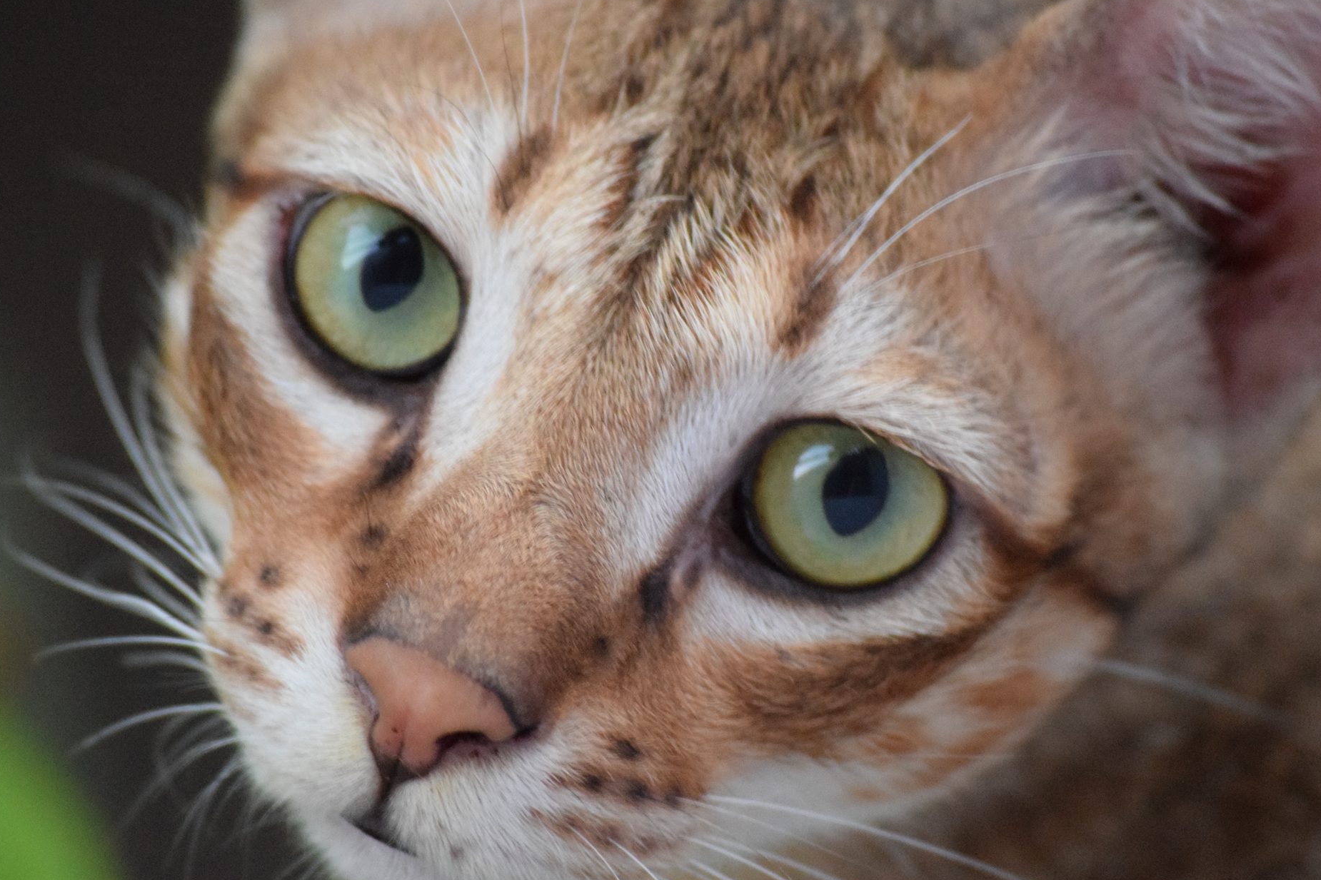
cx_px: 634
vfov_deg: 4.0
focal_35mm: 344
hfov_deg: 6.0
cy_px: 489
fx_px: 12621
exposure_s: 1/80
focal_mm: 200
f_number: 5.6
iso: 6400
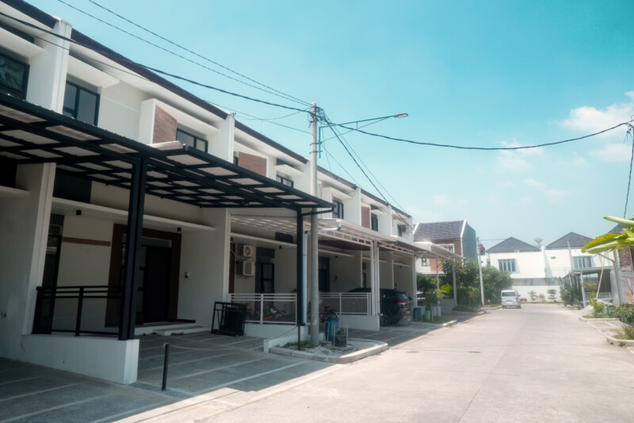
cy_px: 212
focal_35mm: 24
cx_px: 317
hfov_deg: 73.8
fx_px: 423
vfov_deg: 53.1
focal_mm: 16
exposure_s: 1/500
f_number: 6.3
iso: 160
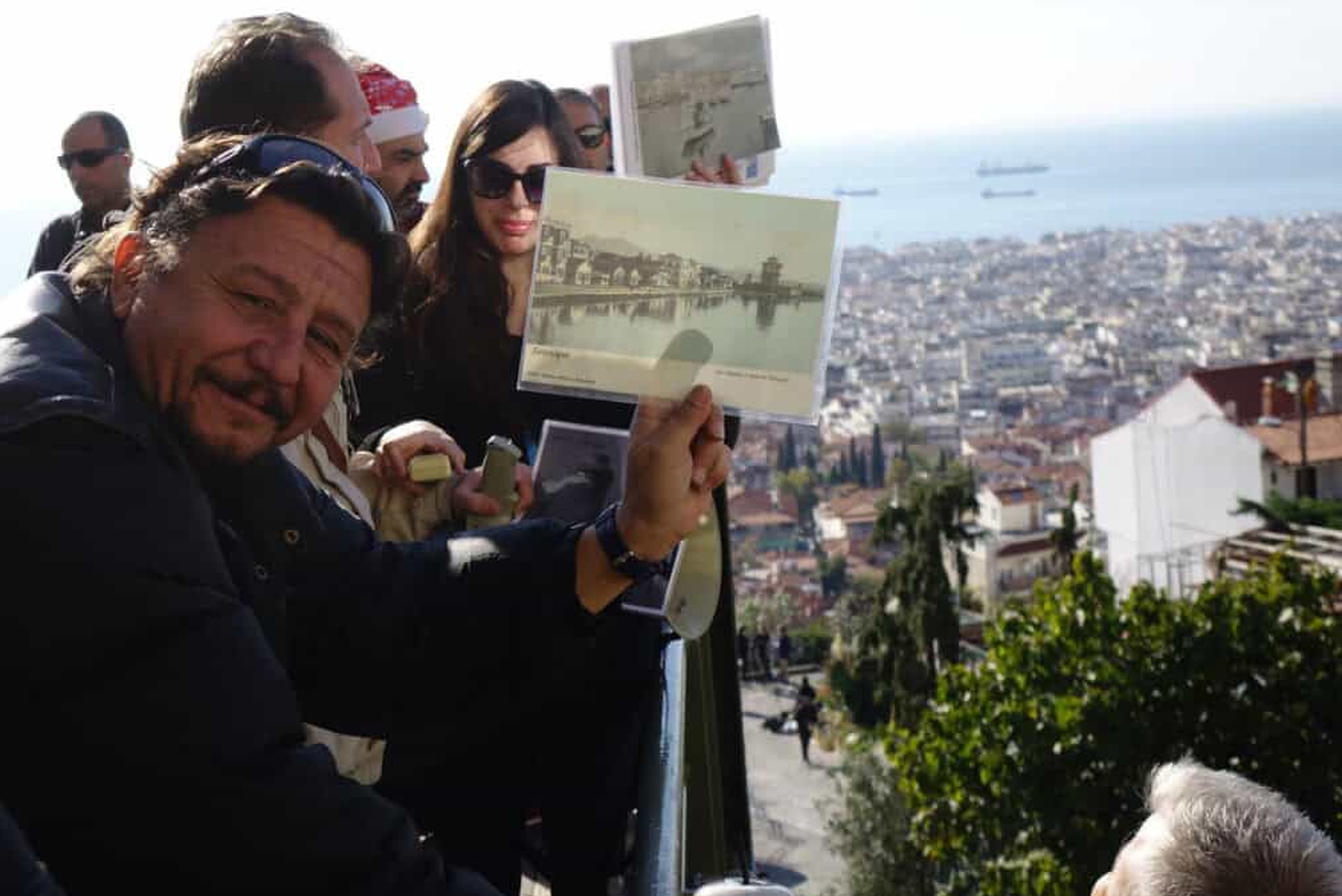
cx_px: 660
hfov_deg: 36.2
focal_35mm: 55
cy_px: 452
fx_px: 2051
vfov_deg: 24.6
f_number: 4
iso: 125
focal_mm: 19.8
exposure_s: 1/800
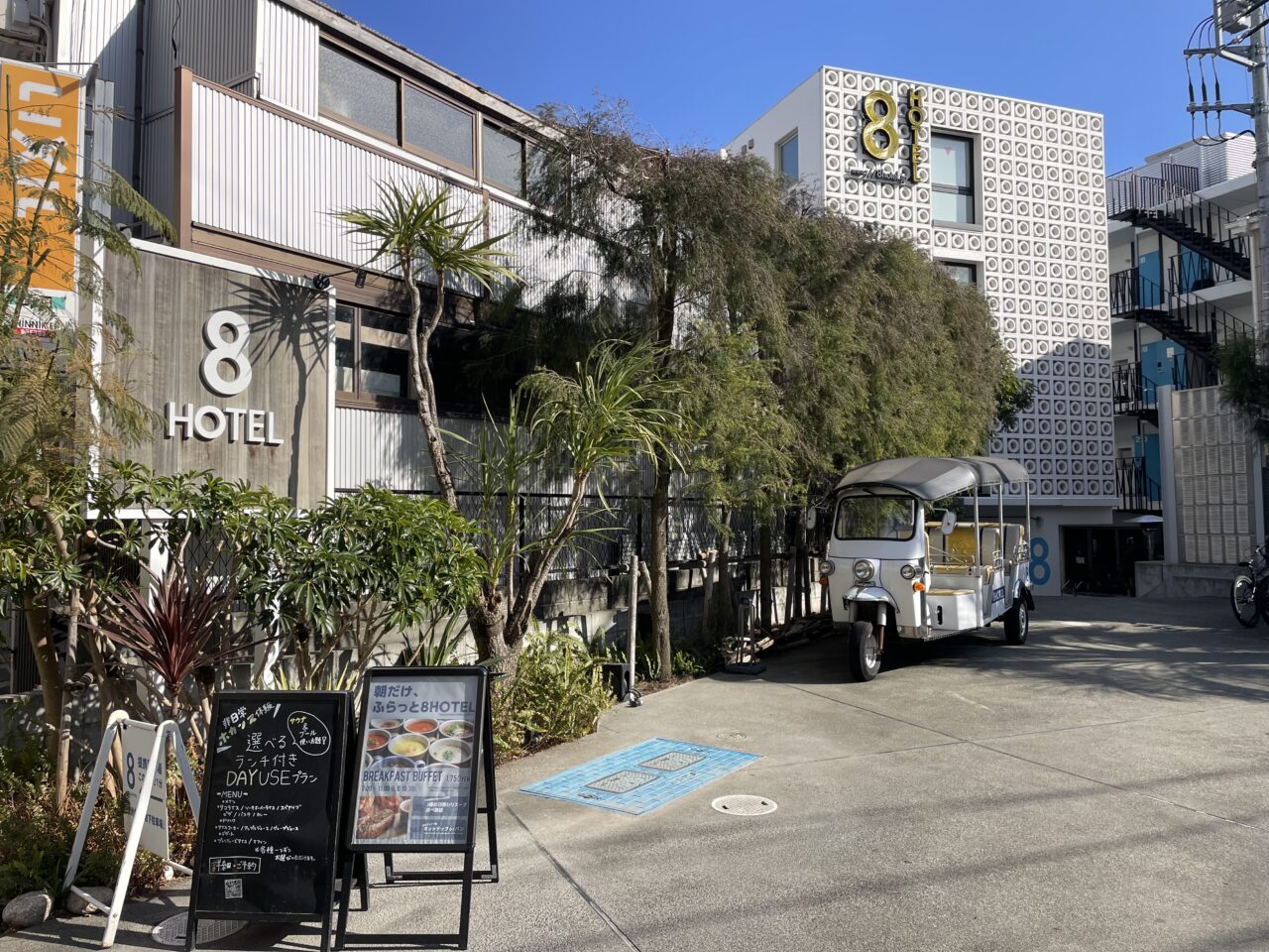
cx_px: 634
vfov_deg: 53.1
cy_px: 476
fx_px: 953
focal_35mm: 26
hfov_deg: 67.3
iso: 50
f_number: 1.6
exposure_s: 1/3610
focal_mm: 4.2
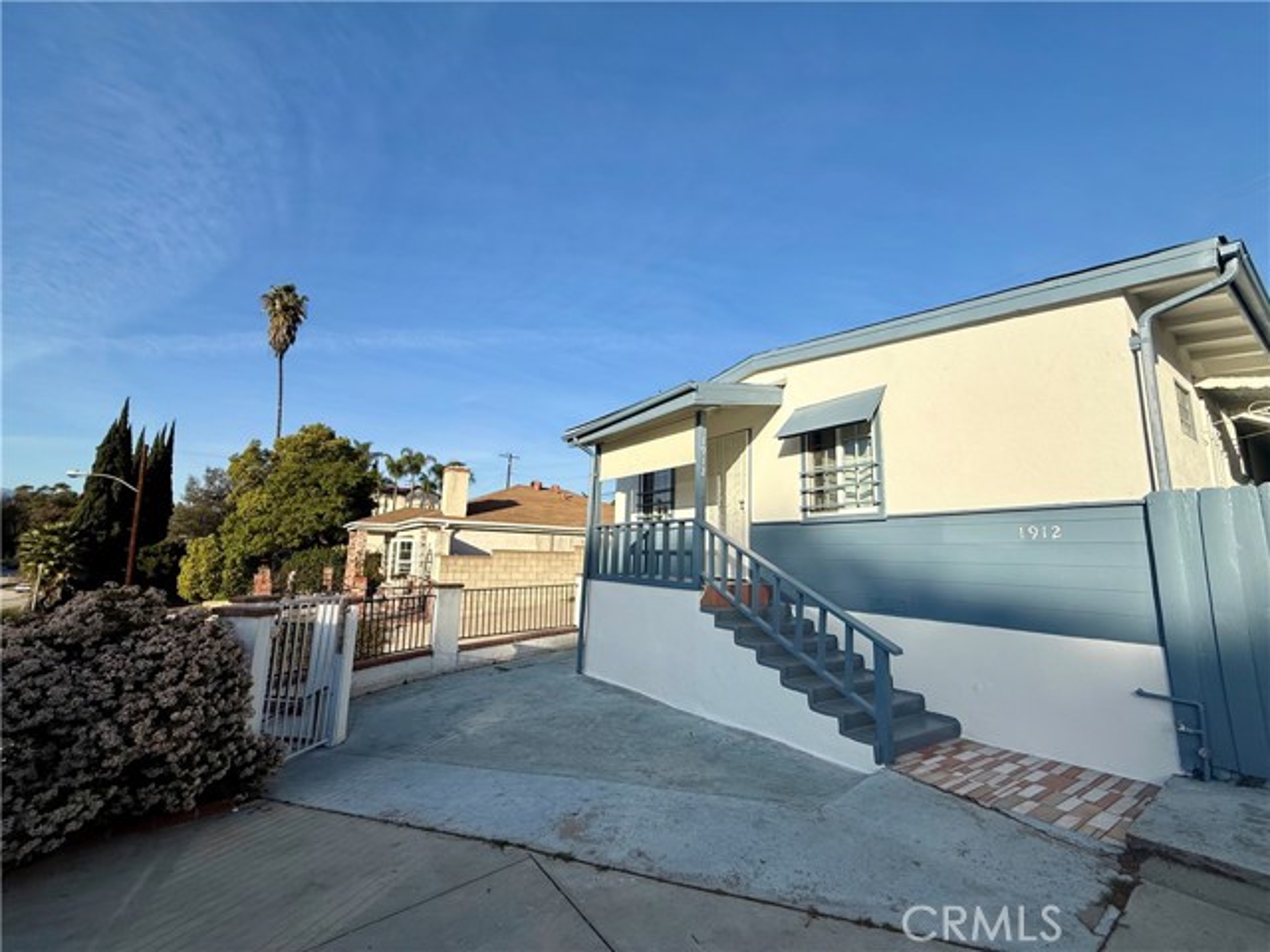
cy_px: 476
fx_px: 514
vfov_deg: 85.7
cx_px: 635
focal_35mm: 14
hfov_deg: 102.1
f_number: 2.2
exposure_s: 1/3289
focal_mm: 2.22
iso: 50
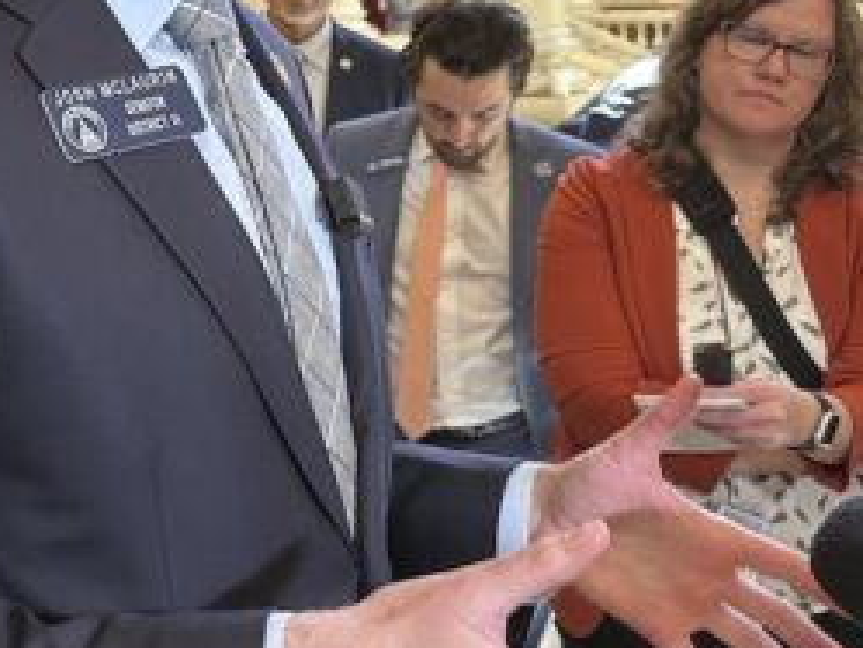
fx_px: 1671
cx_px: -59
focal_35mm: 67
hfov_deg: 26.9
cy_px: 180
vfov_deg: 21.8
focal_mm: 6.86
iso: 200
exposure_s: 1/60
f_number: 1.78
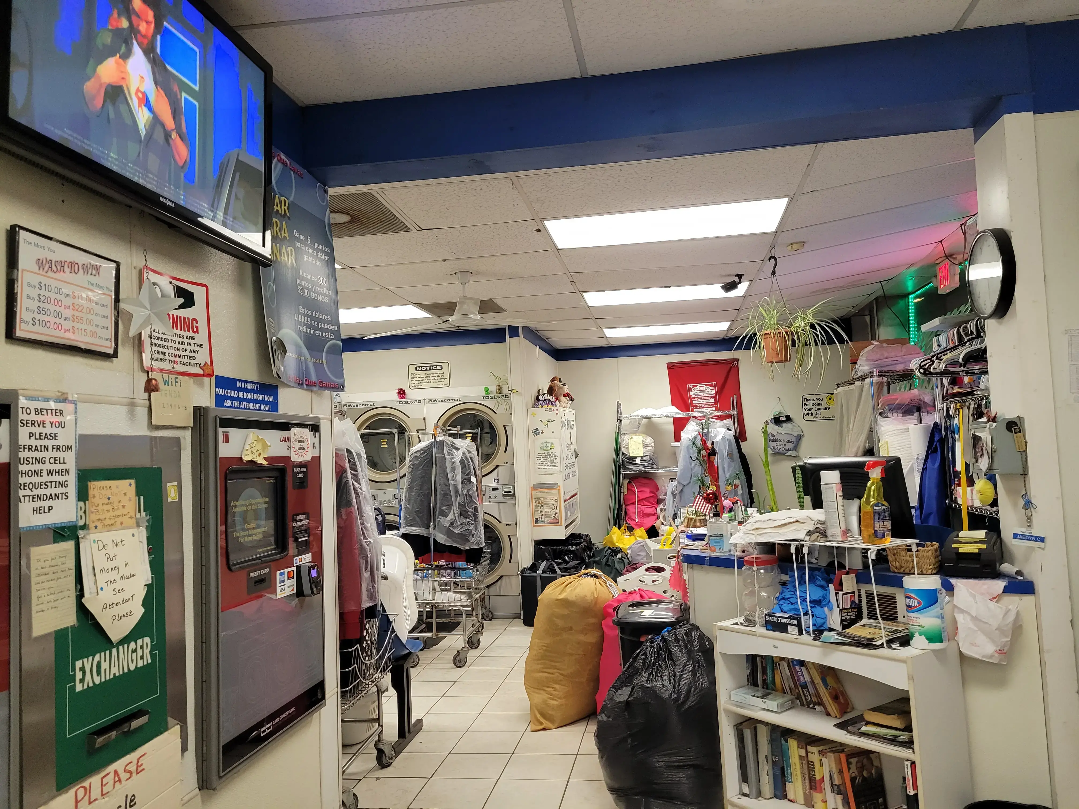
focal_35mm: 26
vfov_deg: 53.1
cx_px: 540
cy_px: 404
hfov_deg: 67.3
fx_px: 810
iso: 250
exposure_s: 1/120
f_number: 1.8
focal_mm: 5.4
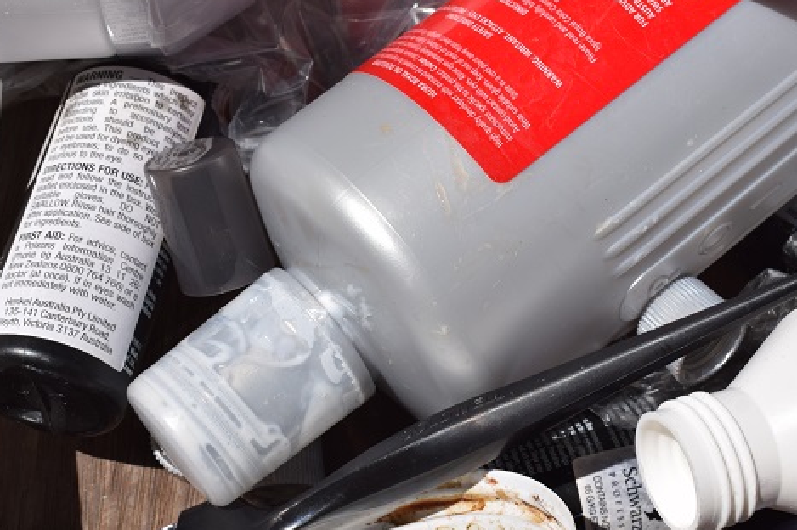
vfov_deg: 16.0
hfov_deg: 23.8
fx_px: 1880
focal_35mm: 85
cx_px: 529
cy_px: 309
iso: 200
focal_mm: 38
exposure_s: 1/640
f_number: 13
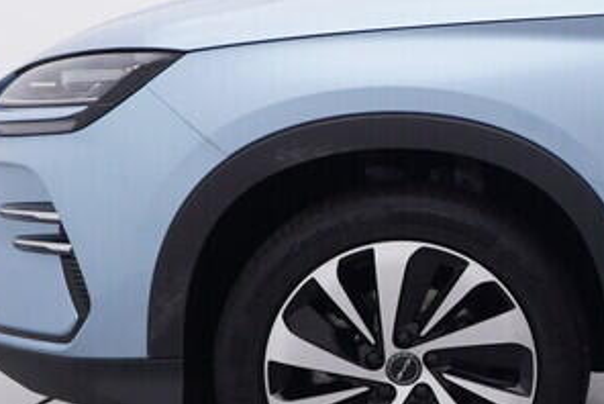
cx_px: 953
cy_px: 226
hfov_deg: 16.7
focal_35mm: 109
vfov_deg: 12.5
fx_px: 1838
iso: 200
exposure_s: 1/80
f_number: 5
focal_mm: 15
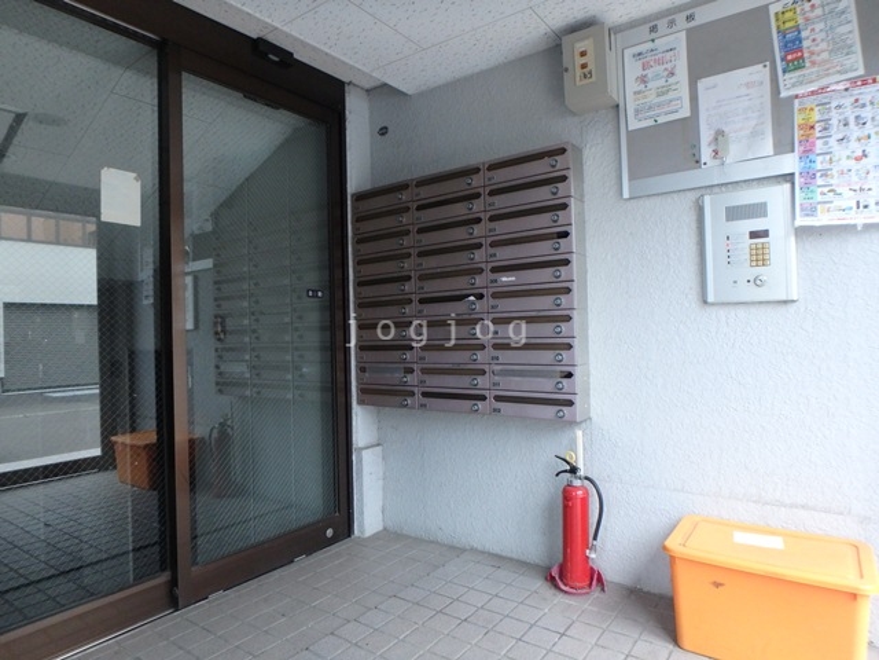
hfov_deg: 79.0
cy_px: 330
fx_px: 533
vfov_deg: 63.4
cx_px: 440
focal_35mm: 21
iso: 320
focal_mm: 3.7
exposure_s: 1/30
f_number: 3.5
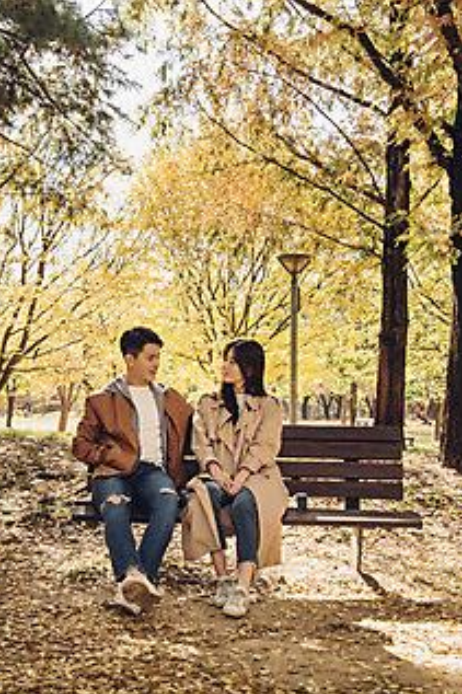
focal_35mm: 48
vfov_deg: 40.8
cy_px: 436
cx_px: 189
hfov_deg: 28.0
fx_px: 925
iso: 250
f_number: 4.5
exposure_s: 1/250
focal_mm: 38
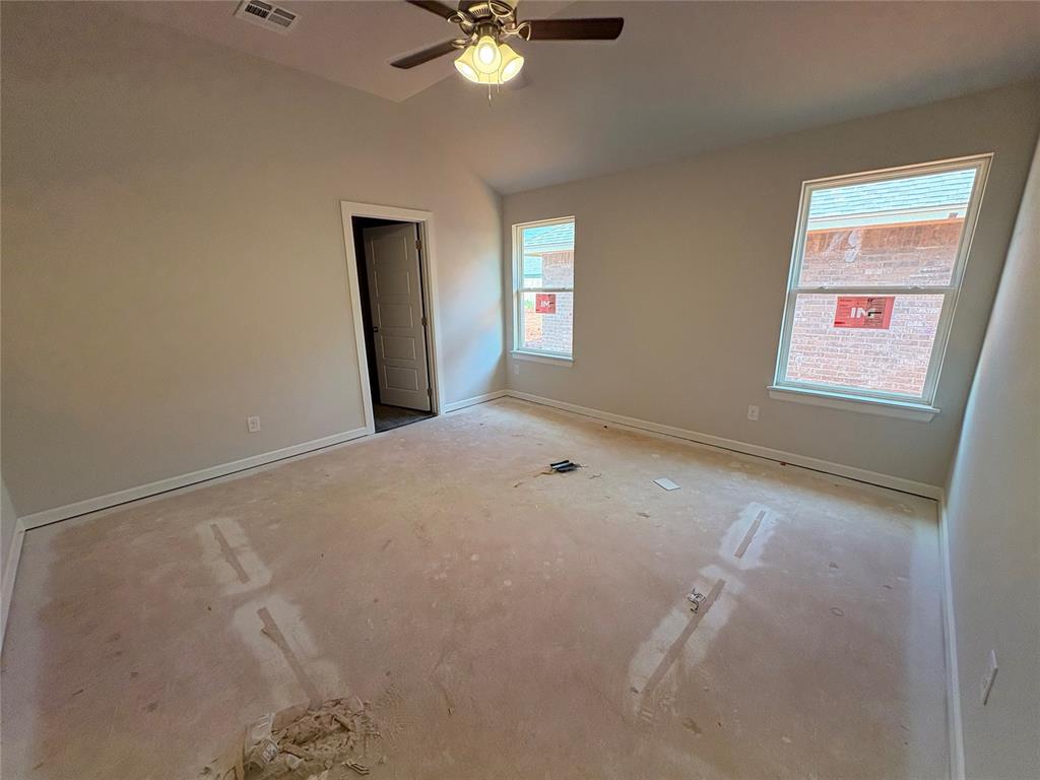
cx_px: 520
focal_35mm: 14
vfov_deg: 85.7
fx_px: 421
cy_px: 390
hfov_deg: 102.1
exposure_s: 1/99
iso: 100
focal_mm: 2.22
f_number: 2.2
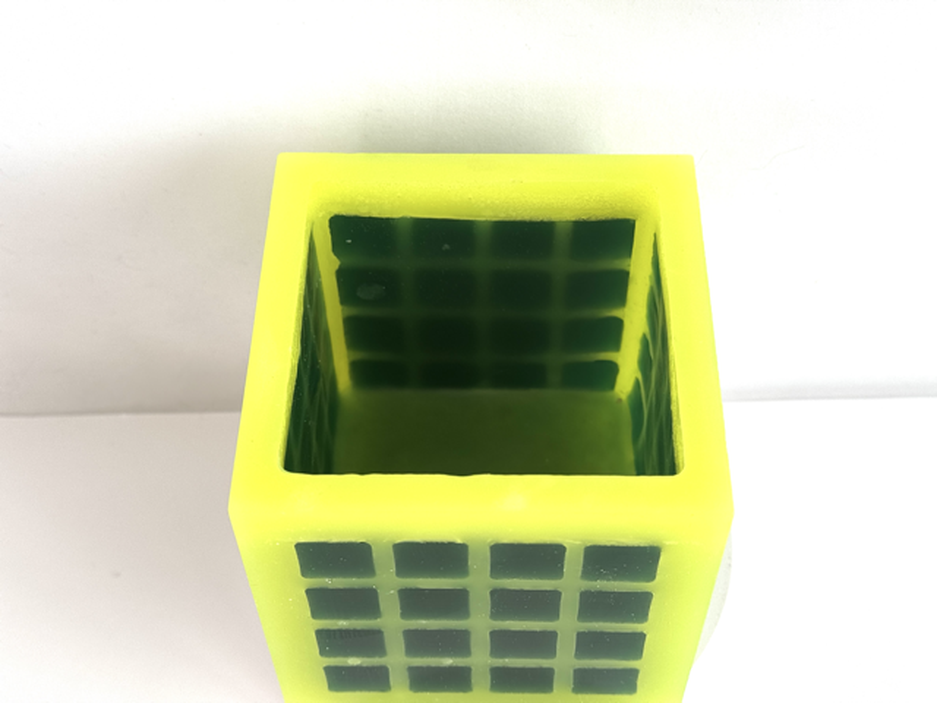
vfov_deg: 30.3
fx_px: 1299
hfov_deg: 39.7
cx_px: 468
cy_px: 352
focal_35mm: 48
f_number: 1.78
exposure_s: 1/174
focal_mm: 6.76
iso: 64
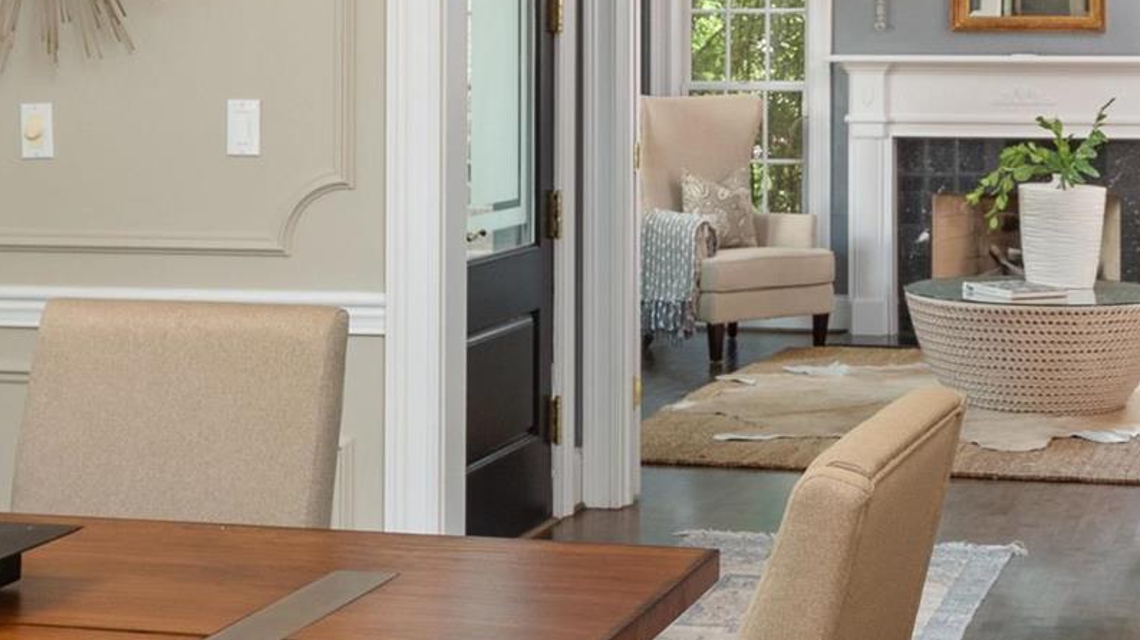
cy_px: 106
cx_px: 886
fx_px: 2297
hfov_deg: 27.4
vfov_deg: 15.7
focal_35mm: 76
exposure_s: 1.3
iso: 400
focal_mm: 18
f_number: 8
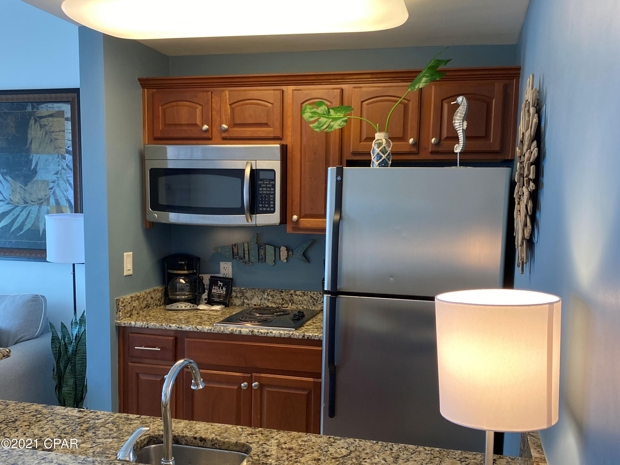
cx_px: 310
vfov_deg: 22.9
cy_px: 232
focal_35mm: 64
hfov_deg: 30.3
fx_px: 1146
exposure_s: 1/2222
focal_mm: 7.5
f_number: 2.2
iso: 20
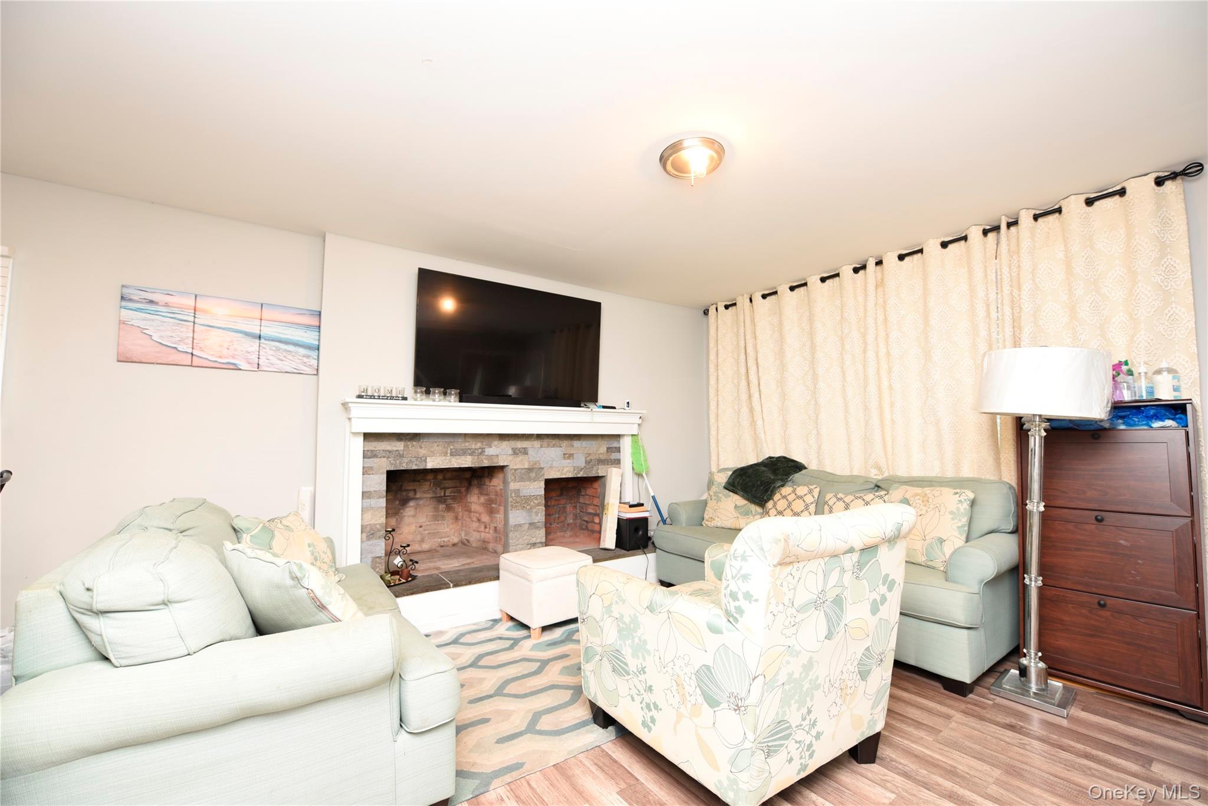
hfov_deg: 104.2
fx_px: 470
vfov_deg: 81.2
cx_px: 604
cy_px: 403
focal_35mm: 14
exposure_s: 1/15
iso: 200
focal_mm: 14
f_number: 3.5
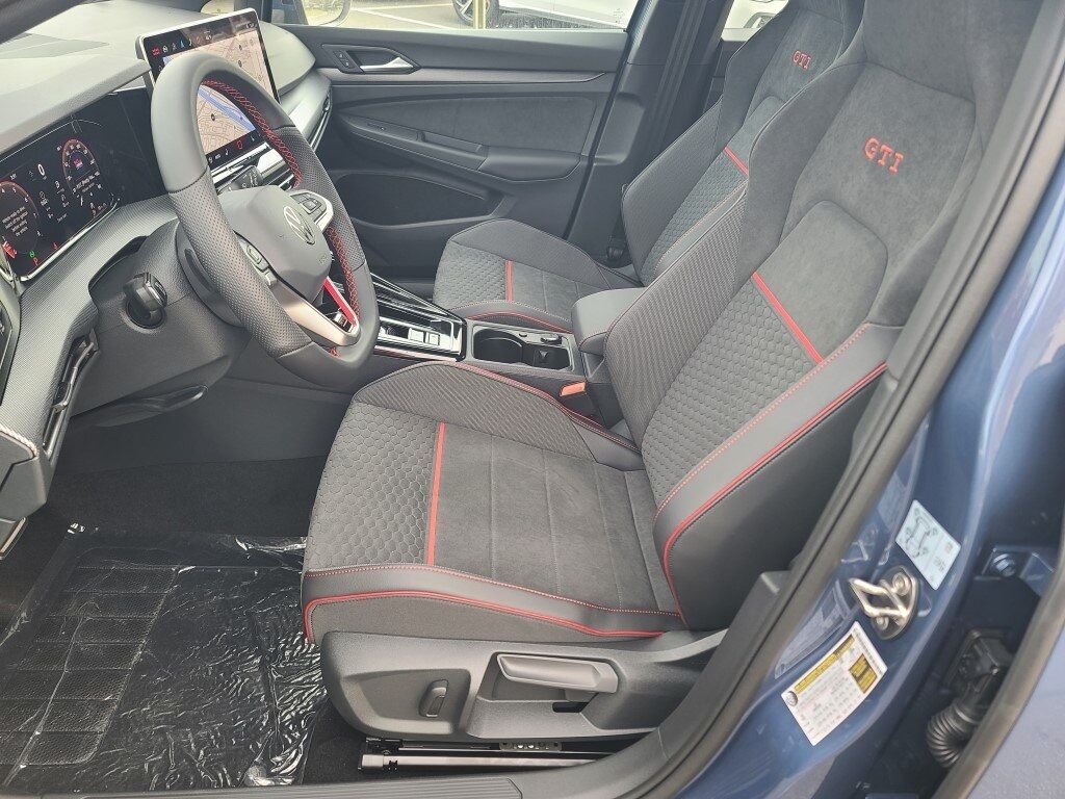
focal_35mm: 25
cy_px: 400
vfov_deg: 54.9
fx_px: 769
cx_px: 532
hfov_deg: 69.4
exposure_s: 1/60
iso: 64
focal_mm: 7
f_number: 1.8
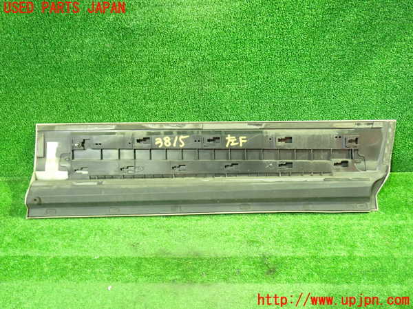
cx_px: 206
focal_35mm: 30
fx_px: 358
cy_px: 154
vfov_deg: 46.8
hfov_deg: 60.0
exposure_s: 1/15
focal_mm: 5.4
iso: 800
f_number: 2.3
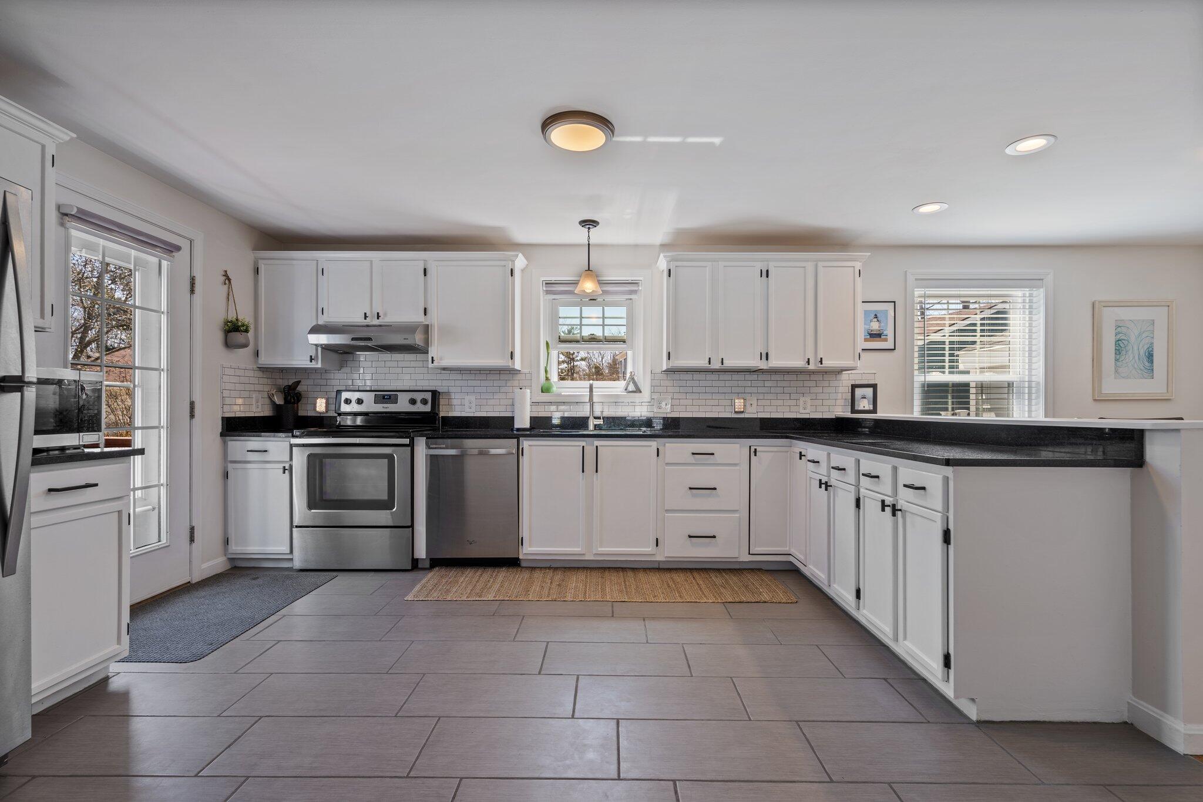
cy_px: 401
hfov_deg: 96.7
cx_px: 602
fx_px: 535
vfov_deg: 73.7
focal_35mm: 16
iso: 50
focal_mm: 16
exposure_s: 1
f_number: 10
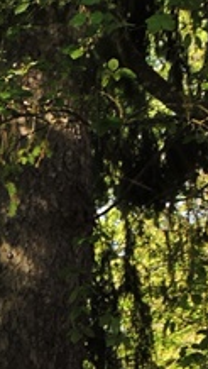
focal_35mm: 169
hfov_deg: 6.9
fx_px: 1653
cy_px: 699
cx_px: -247
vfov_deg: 11.6
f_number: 3.6
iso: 100
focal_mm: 5.9
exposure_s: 1/200
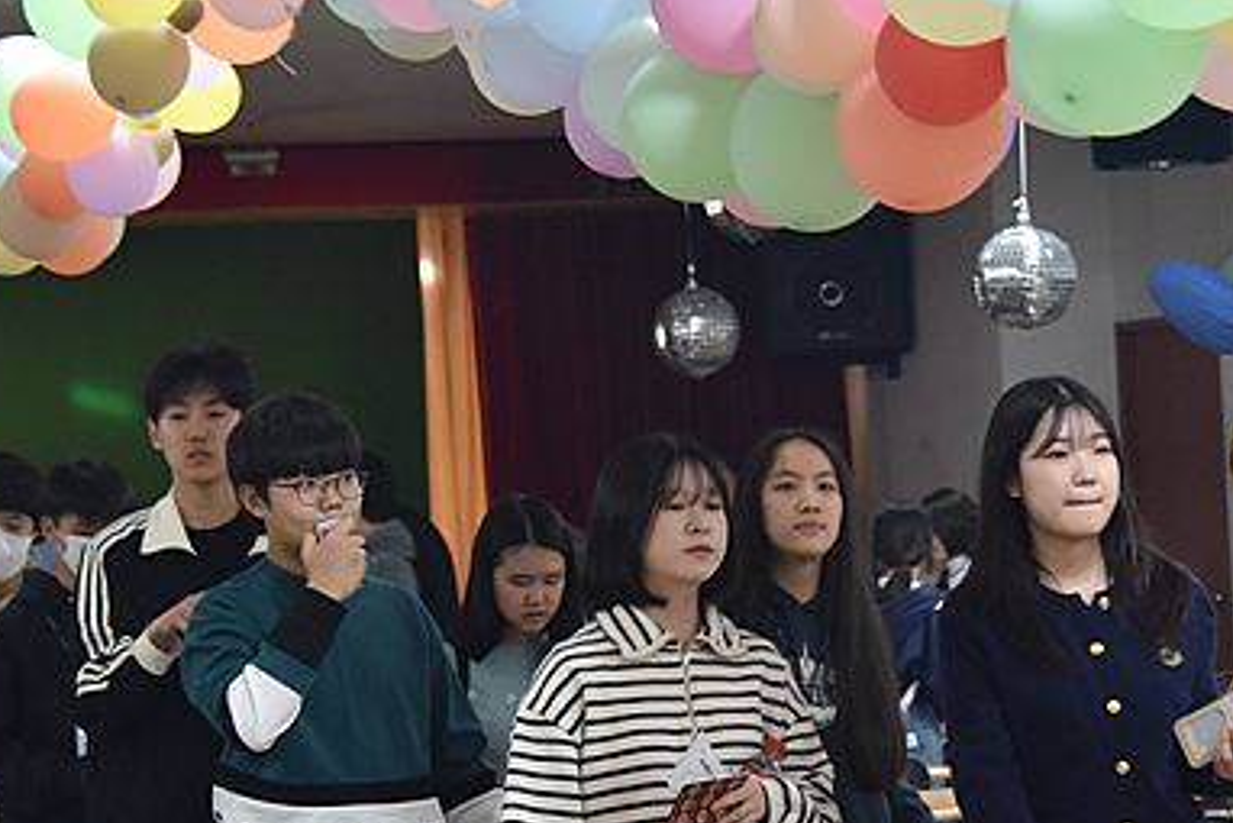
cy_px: 547
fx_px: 4660
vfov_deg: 10.1
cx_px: 778
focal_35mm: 136
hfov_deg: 15.1
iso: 2500
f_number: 5.6
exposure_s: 1/60
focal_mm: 65
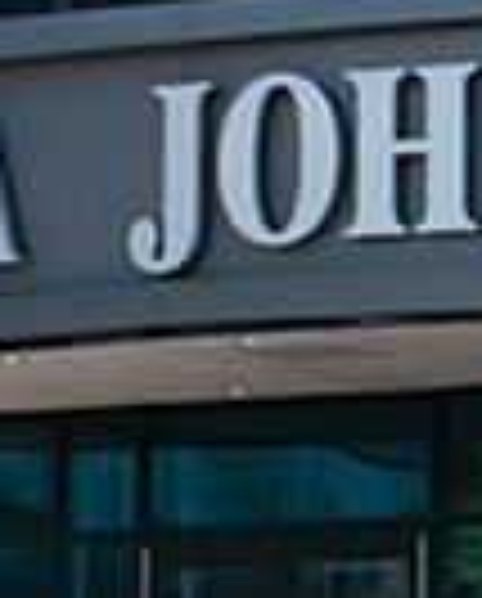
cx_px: 824
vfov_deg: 5.9
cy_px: -537
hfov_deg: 4.8
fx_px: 5651
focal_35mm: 318
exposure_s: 1/2000
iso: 640
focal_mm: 30.2
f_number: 3.6
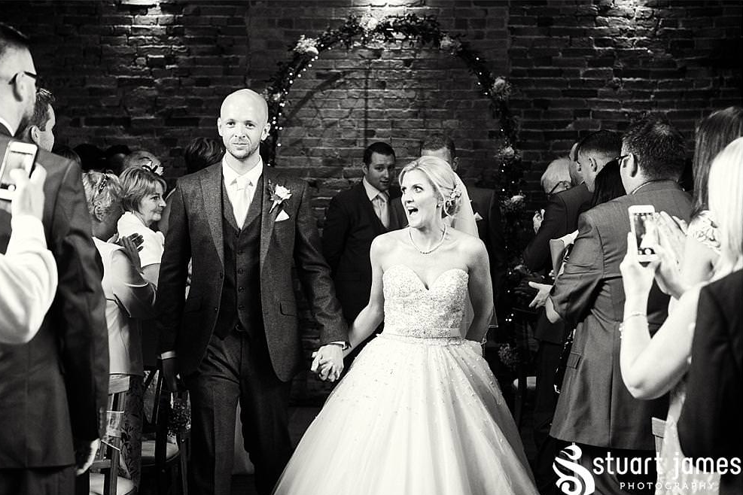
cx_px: 369
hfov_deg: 26.7
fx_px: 1568
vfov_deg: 17.9
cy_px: 250
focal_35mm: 76
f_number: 2.8
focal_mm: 50
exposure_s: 1/500
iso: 6400
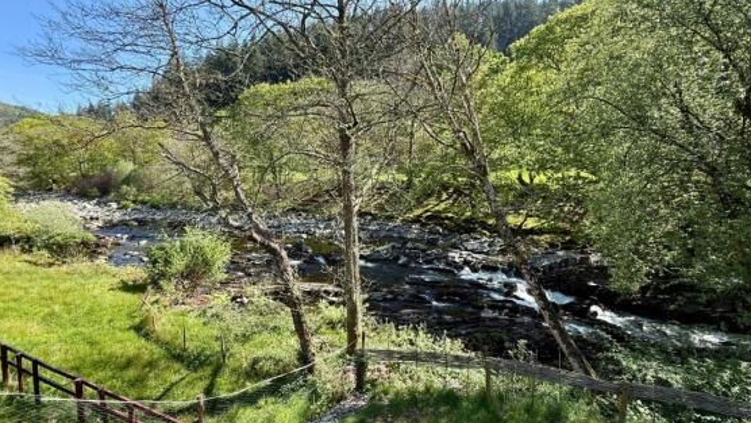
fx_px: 319
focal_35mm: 16
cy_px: 212
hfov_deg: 99.3
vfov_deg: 67.1
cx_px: 365
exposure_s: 1/365
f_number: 2.2
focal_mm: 2.22
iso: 50
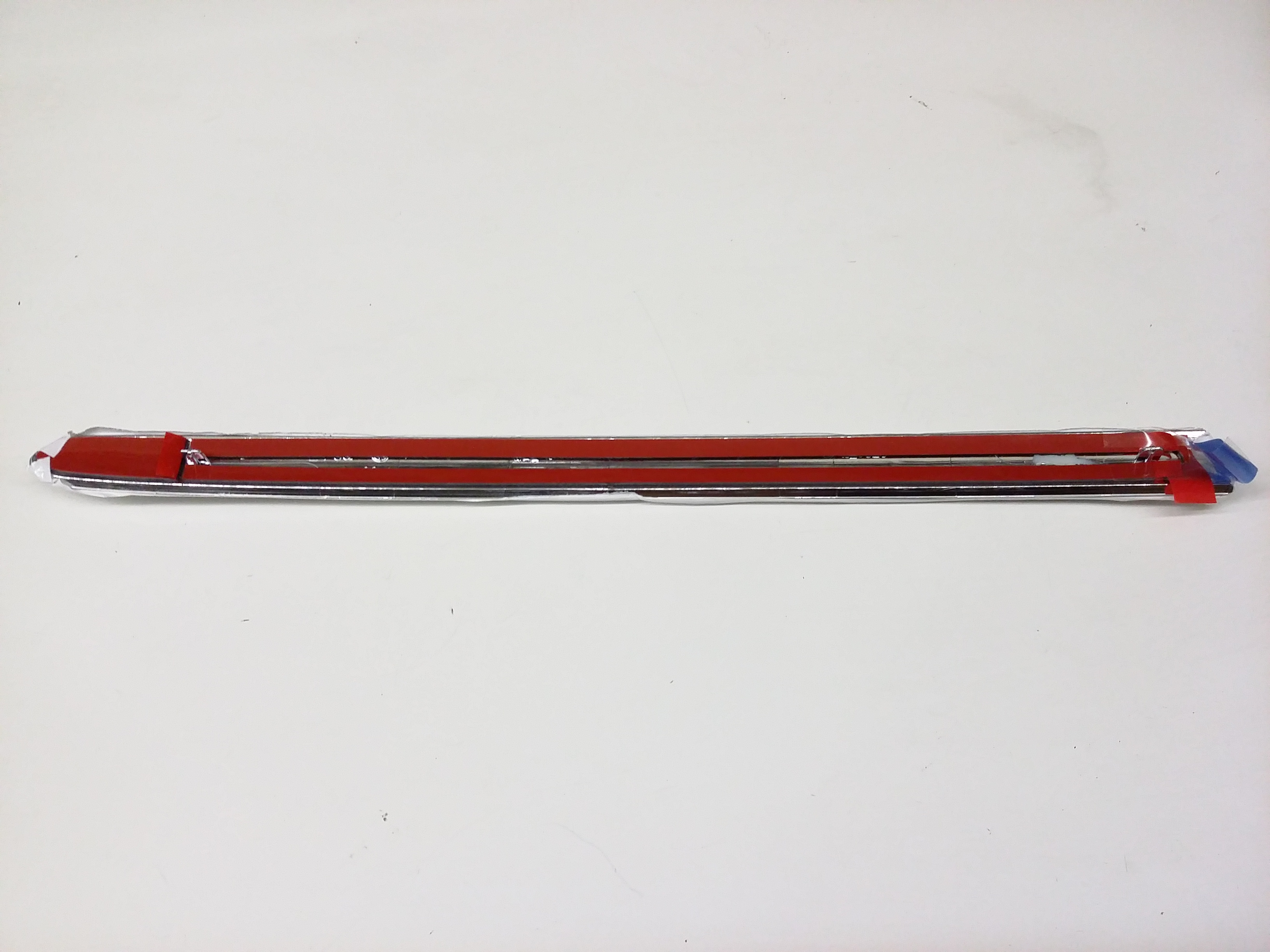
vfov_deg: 44.2
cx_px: 635
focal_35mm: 32
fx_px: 1174
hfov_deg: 56.8
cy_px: 476
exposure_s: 1/17
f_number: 2.4
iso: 160
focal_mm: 3.4
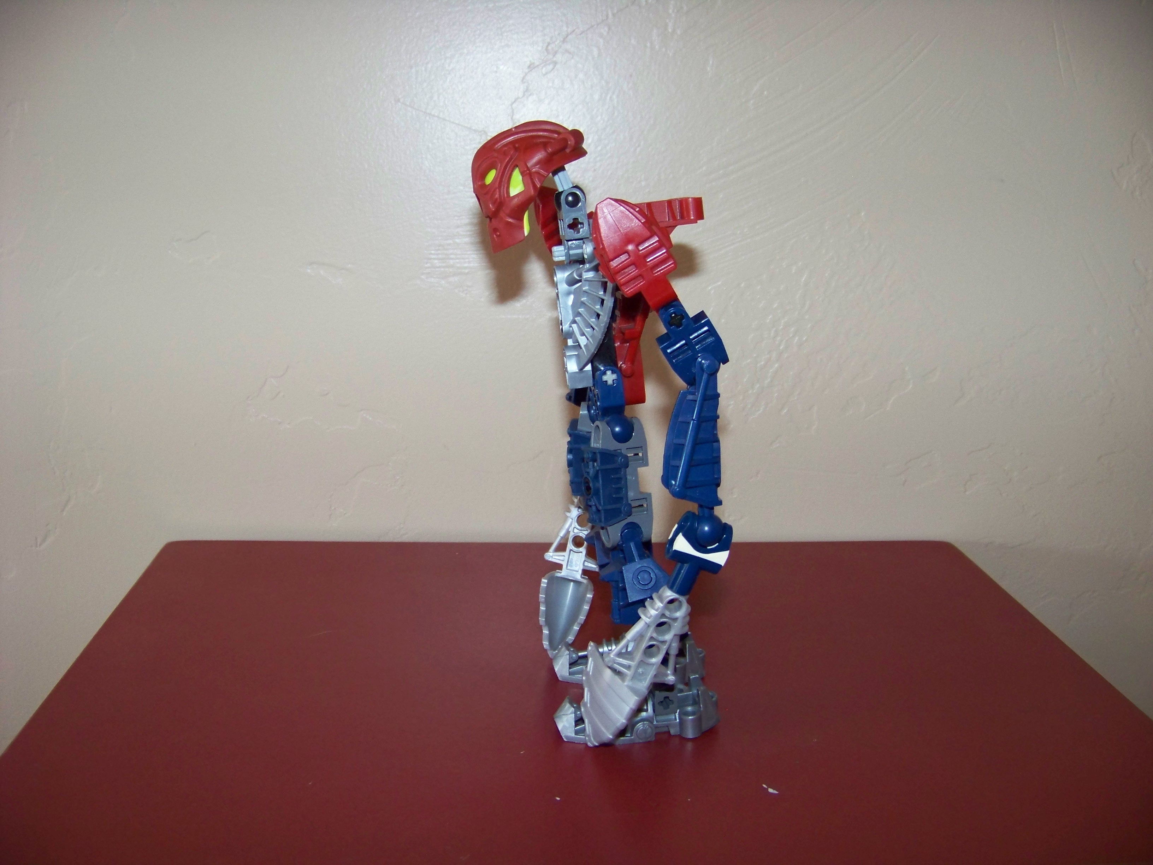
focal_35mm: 36
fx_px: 1199
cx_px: 576
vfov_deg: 39.7
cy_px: 432
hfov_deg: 51.4
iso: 200
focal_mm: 5.85
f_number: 2.8
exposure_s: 1/30
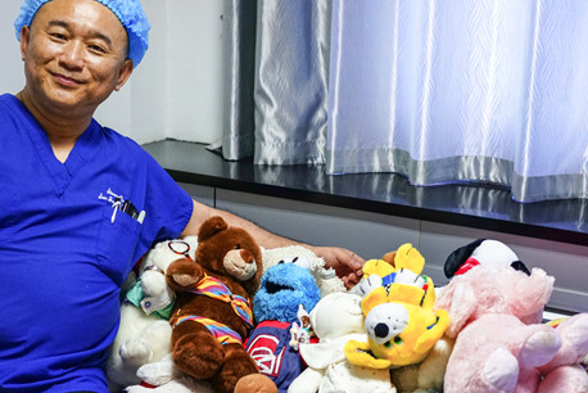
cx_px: 273
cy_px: 226
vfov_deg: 18.9
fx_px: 1177
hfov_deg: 28.0
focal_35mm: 72
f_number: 4
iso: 2500
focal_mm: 55
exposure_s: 1/60
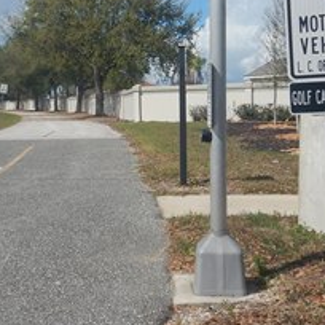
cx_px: 49
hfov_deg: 32.7
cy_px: 108
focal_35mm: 50
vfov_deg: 33.7
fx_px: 531
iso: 125
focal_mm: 4.3
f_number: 8.2
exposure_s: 1/400
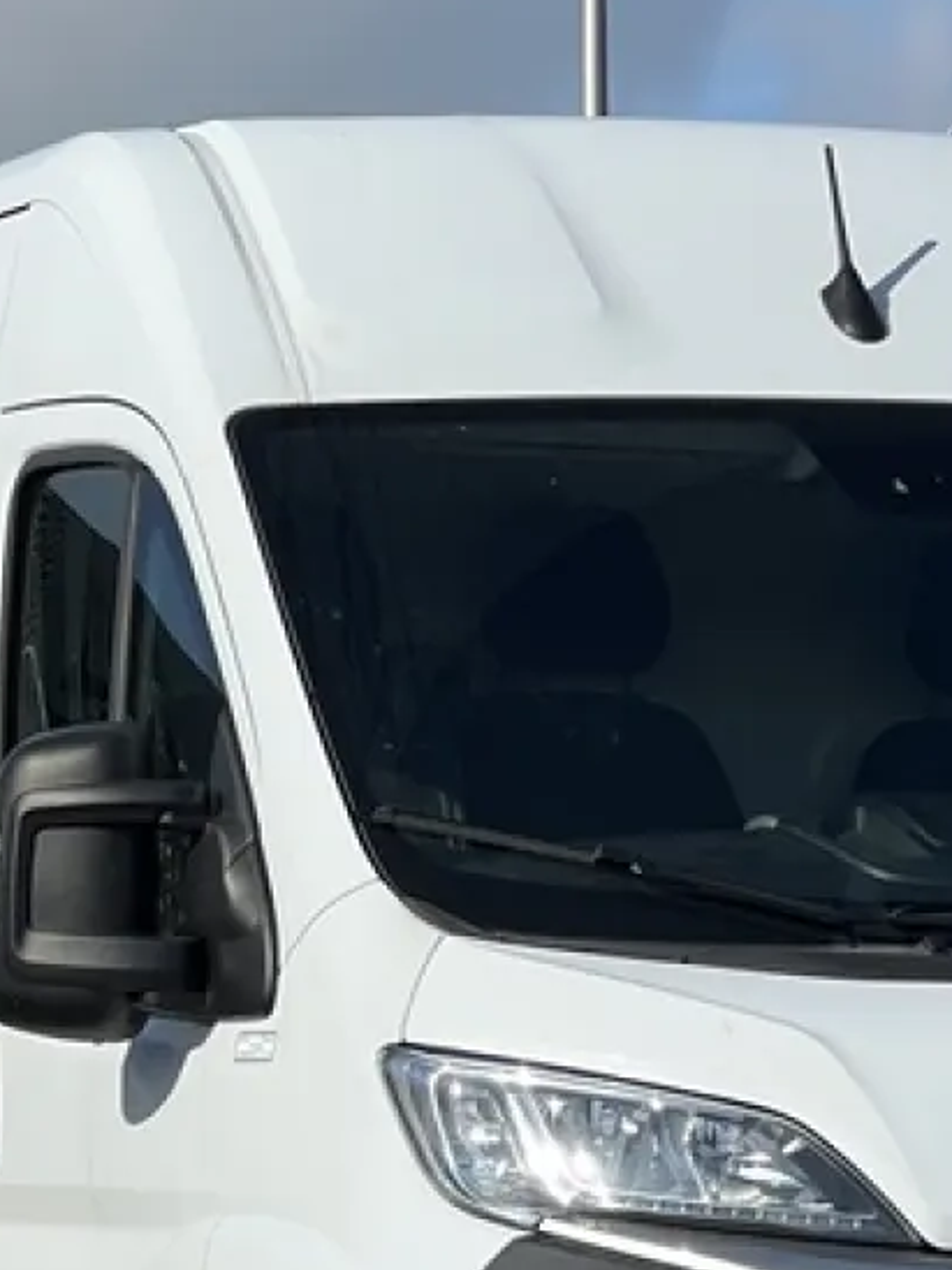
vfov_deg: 8.2
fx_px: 8801
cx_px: 642
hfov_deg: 6.2
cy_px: 995
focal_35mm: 240
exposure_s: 1/1193
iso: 32
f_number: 2.8
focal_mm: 9
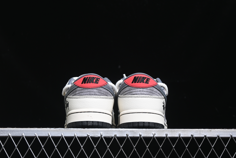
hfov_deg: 27.0
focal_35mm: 75
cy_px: 79
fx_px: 492
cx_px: 118
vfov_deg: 18.2
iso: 160
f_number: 6.3
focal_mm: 50
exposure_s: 1/60
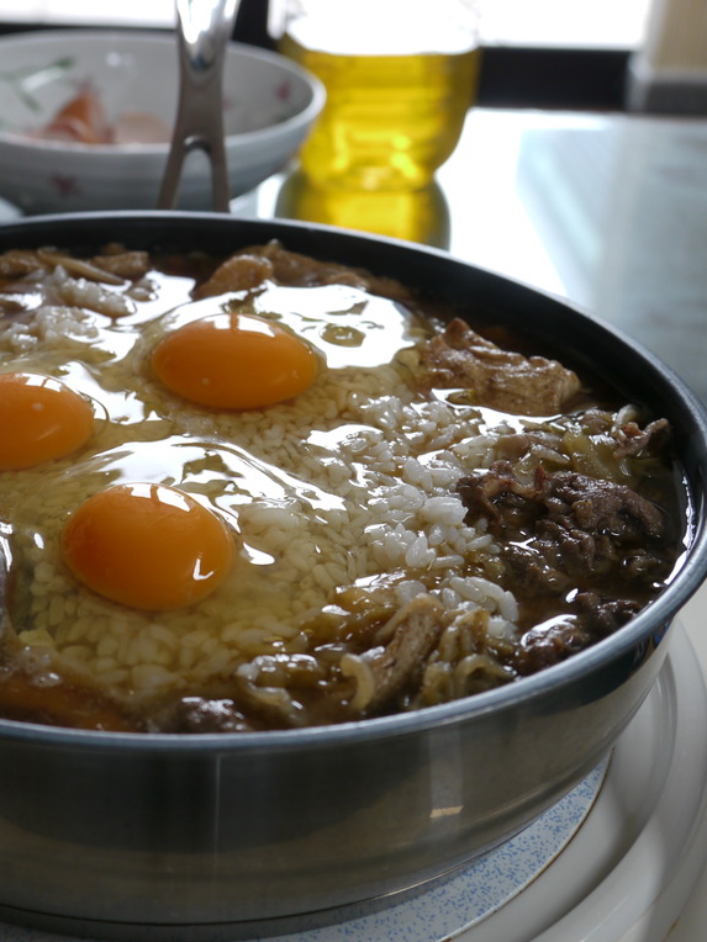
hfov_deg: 24.6
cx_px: 195
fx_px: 1607
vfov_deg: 32.7
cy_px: 471
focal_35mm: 59
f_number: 4.5
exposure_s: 1/30
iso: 200
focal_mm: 22
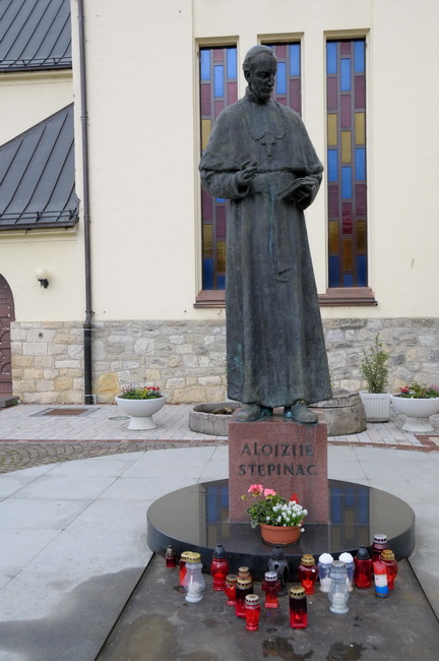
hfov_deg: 36.8
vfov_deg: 53.2
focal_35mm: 36
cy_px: 330
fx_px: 660
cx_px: 220
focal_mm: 24
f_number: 6.3
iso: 400
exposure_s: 1/125
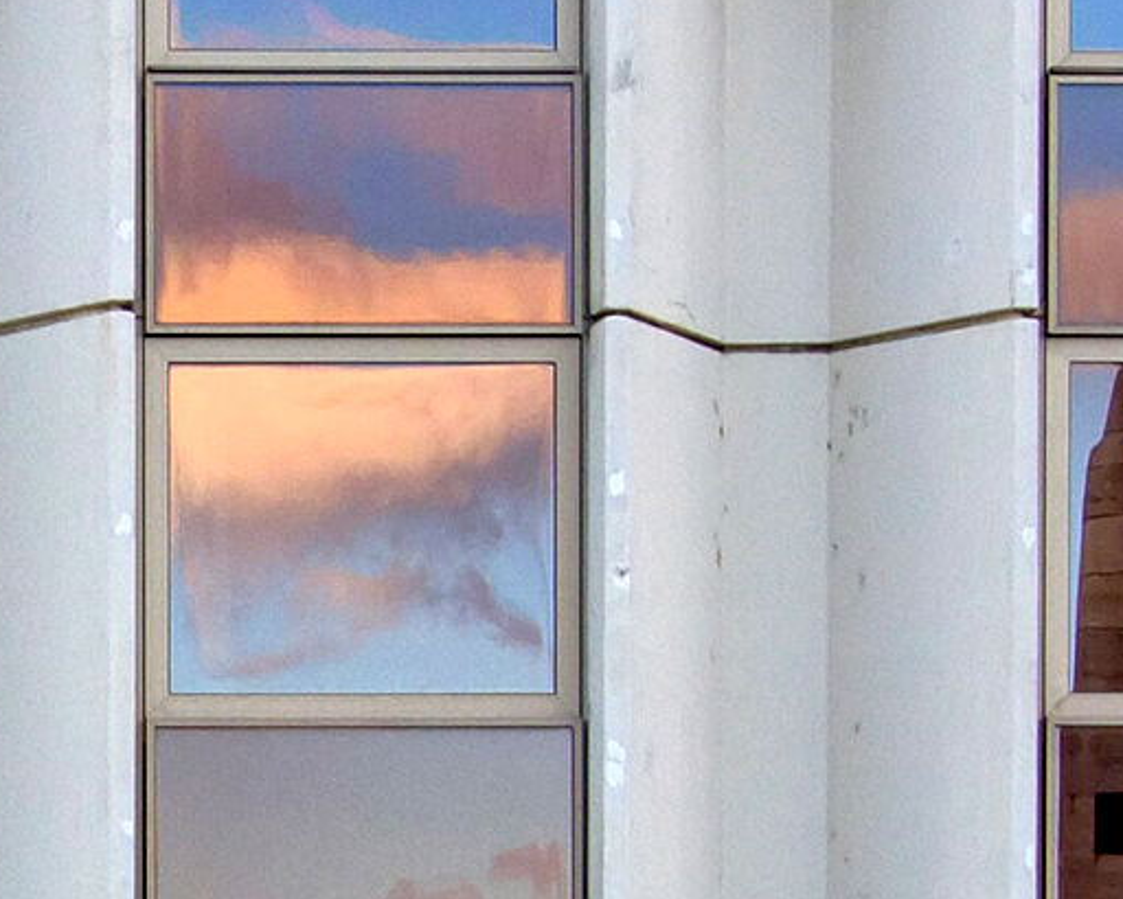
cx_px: -559
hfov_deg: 7.4
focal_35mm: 256
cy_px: 1050
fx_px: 8512
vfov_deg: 6.0
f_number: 10
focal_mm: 28
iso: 200
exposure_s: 1/125
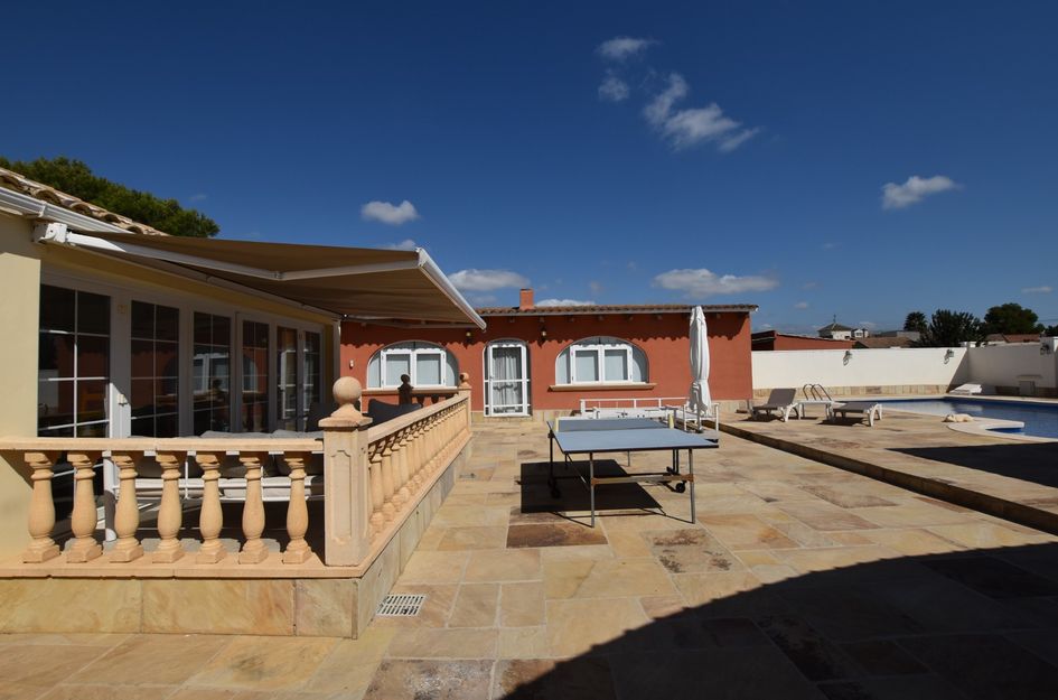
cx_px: 529
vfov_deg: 77.0
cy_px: 350
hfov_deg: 100.5
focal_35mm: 15
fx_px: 440
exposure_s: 1/1000
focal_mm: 10
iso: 200
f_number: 10
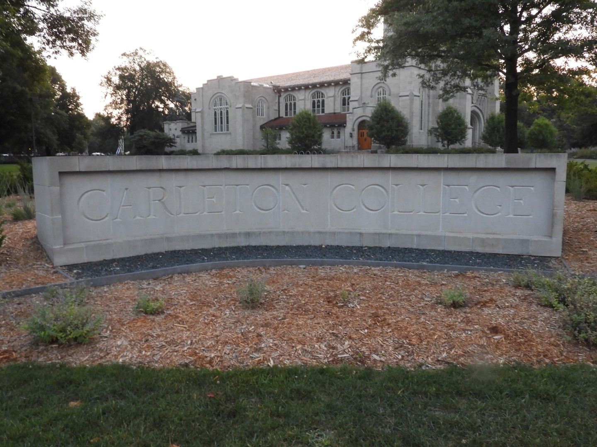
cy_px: 224
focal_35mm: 30
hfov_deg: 60.0
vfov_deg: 46.8
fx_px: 517
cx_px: 298
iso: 320
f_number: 3.5
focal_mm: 5.4
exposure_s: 1/30
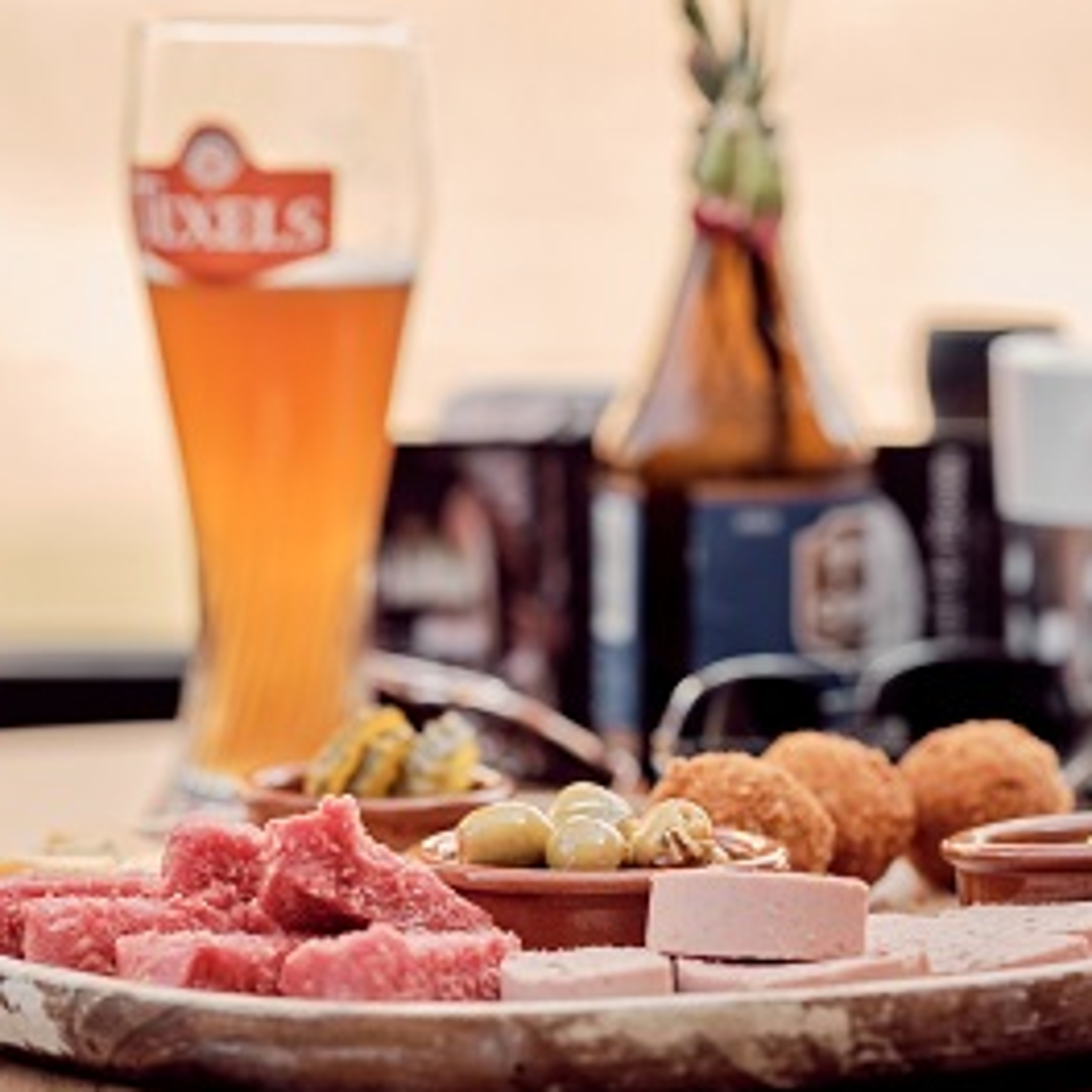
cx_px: 769
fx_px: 6210
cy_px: 546
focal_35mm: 174
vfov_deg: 10.0
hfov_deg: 10.0
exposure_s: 1/100
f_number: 2.8
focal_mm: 90
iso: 200
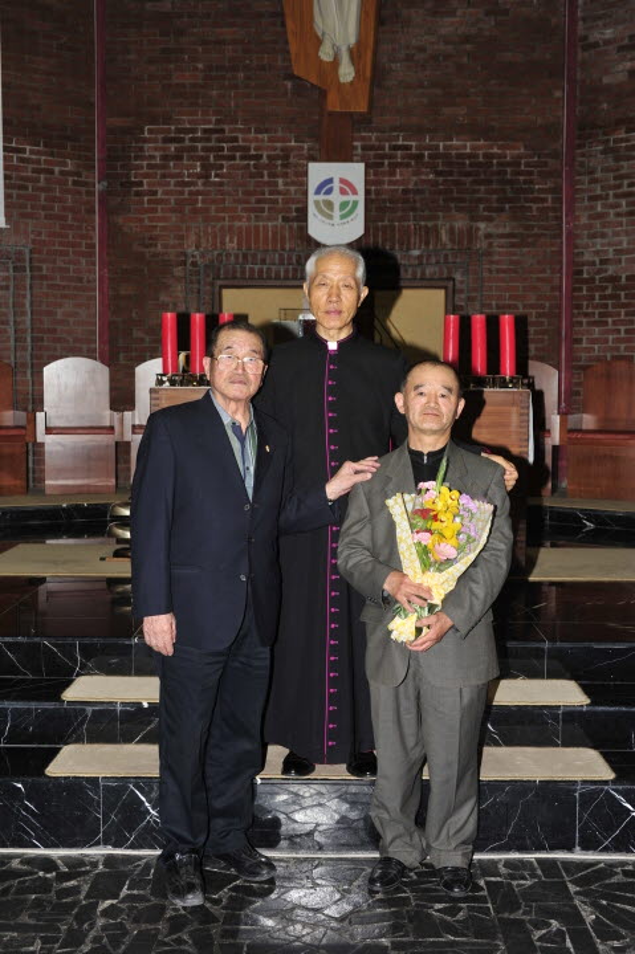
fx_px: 1166
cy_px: 477
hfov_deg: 30.5
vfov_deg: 44.5
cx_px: 318
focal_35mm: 44
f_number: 6.3
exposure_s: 1/60
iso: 200
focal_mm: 44
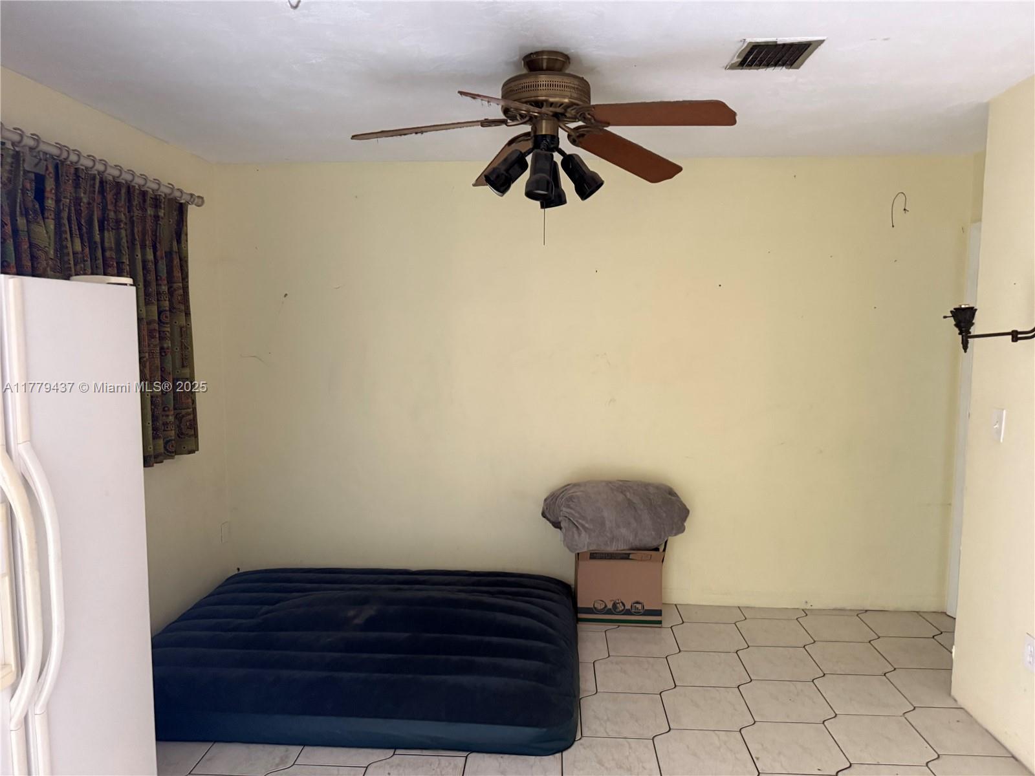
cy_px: 388
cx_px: 518
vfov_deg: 56.8
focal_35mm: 24
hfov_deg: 71.6
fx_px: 718
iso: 640
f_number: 1.78
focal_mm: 6.76
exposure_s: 1/60
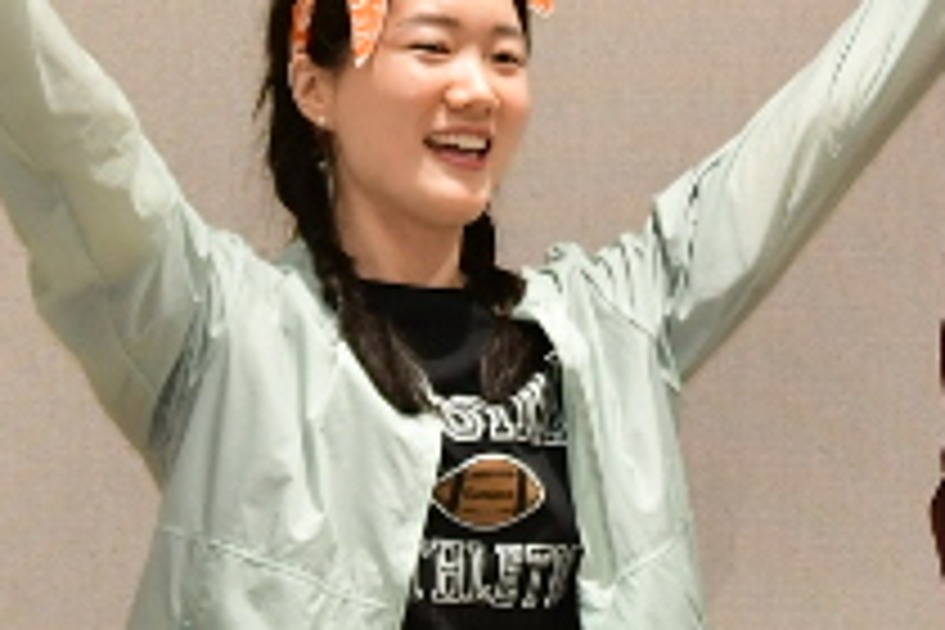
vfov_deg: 2.5
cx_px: 526
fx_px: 14200
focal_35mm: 541
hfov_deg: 3.8
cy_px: 126
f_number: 2.8
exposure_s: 1/250
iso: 1000
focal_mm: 70
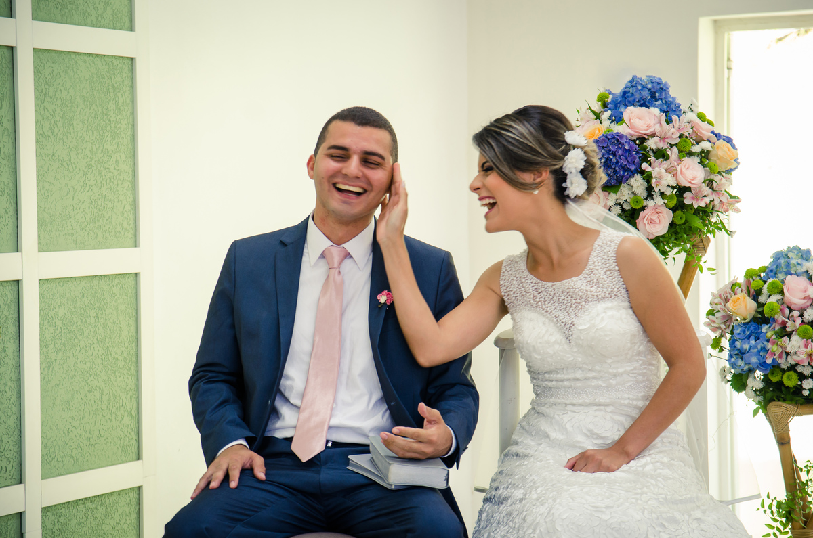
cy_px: 269
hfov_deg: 19.5
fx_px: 2367
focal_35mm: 105
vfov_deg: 13.0
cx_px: 406
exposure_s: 1/60
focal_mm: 70
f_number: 4
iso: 320
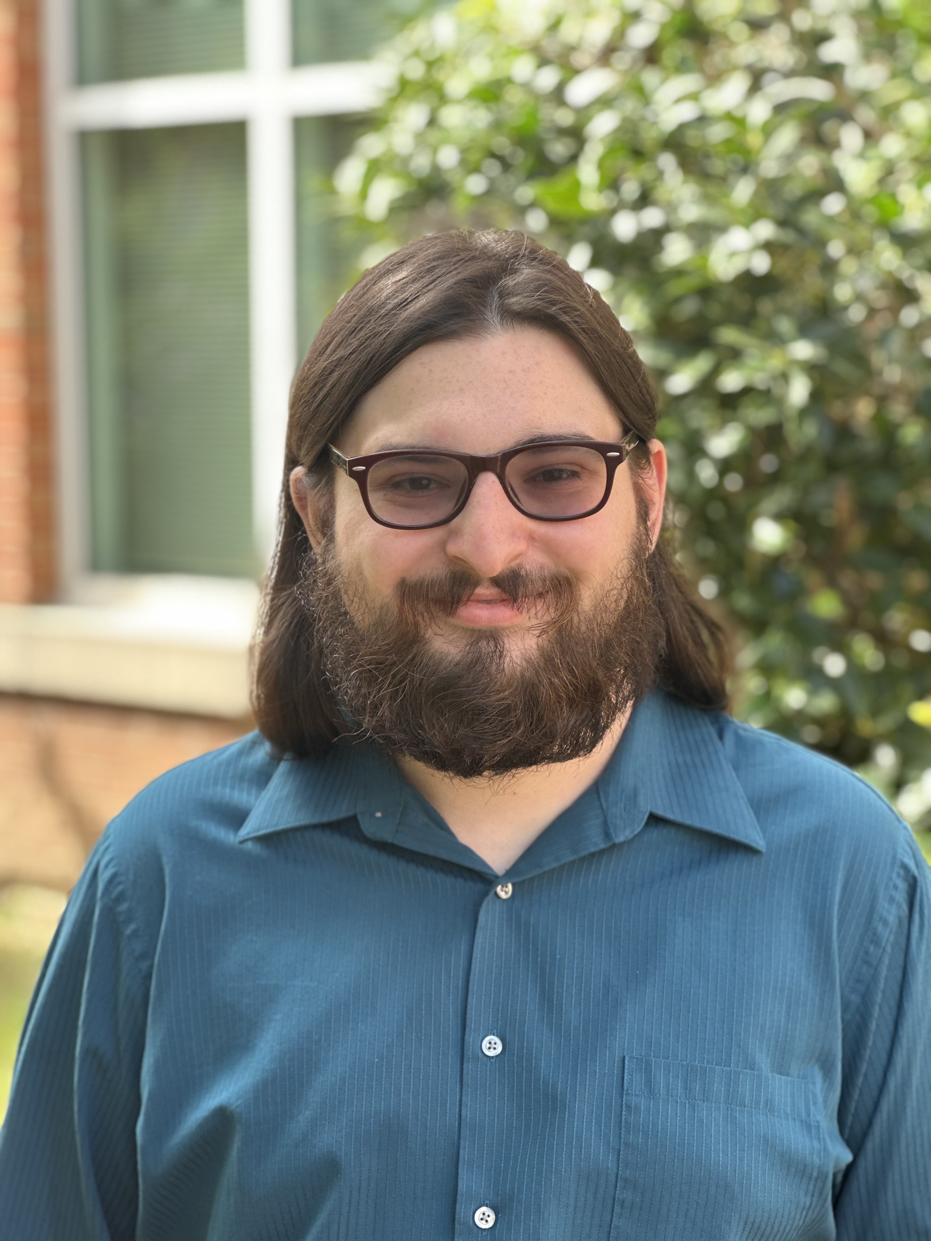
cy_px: 620
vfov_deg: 25.3
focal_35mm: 77
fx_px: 2761
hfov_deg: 19.1
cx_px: 466
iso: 80
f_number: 2.8
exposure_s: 1/121
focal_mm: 9
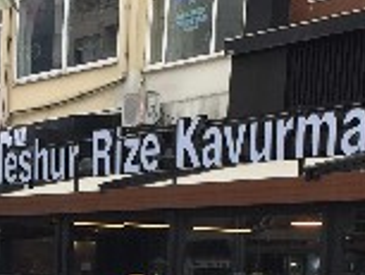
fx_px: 1340
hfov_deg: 15.2
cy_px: 404
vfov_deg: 11.3
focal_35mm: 127
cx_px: -17
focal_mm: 4.15
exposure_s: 1/100
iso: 32
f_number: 2.2
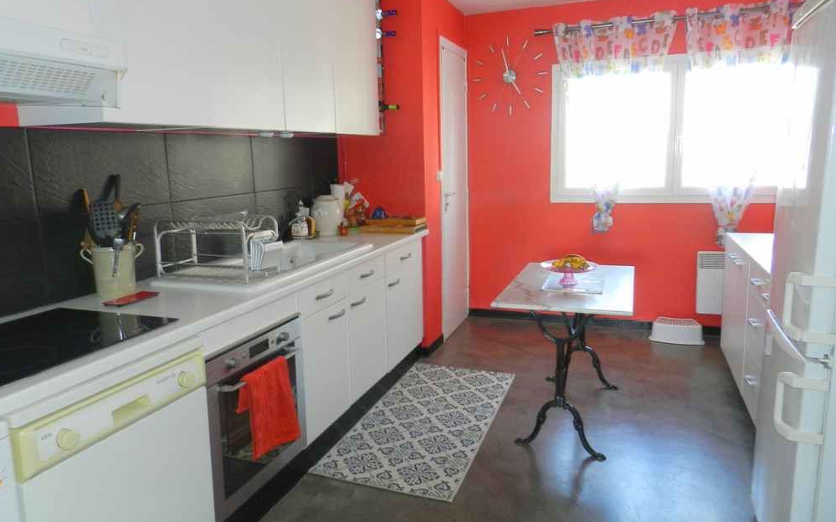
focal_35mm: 25
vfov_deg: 49.2
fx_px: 569
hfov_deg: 72.5
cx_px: 409
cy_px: 244
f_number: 3.4
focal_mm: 4
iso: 200
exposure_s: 1/30
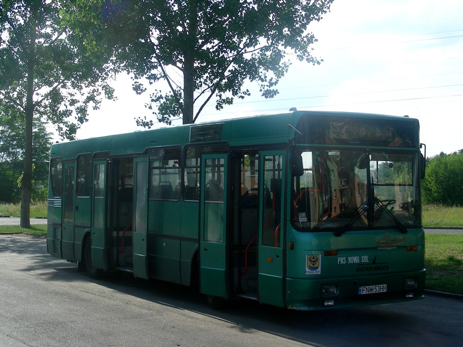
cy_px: 174
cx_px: 232
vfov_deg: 25.2
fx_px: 776
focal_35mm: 58
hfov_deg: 33.2
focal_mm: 9.7
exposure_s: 1/636
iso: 50
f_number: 4
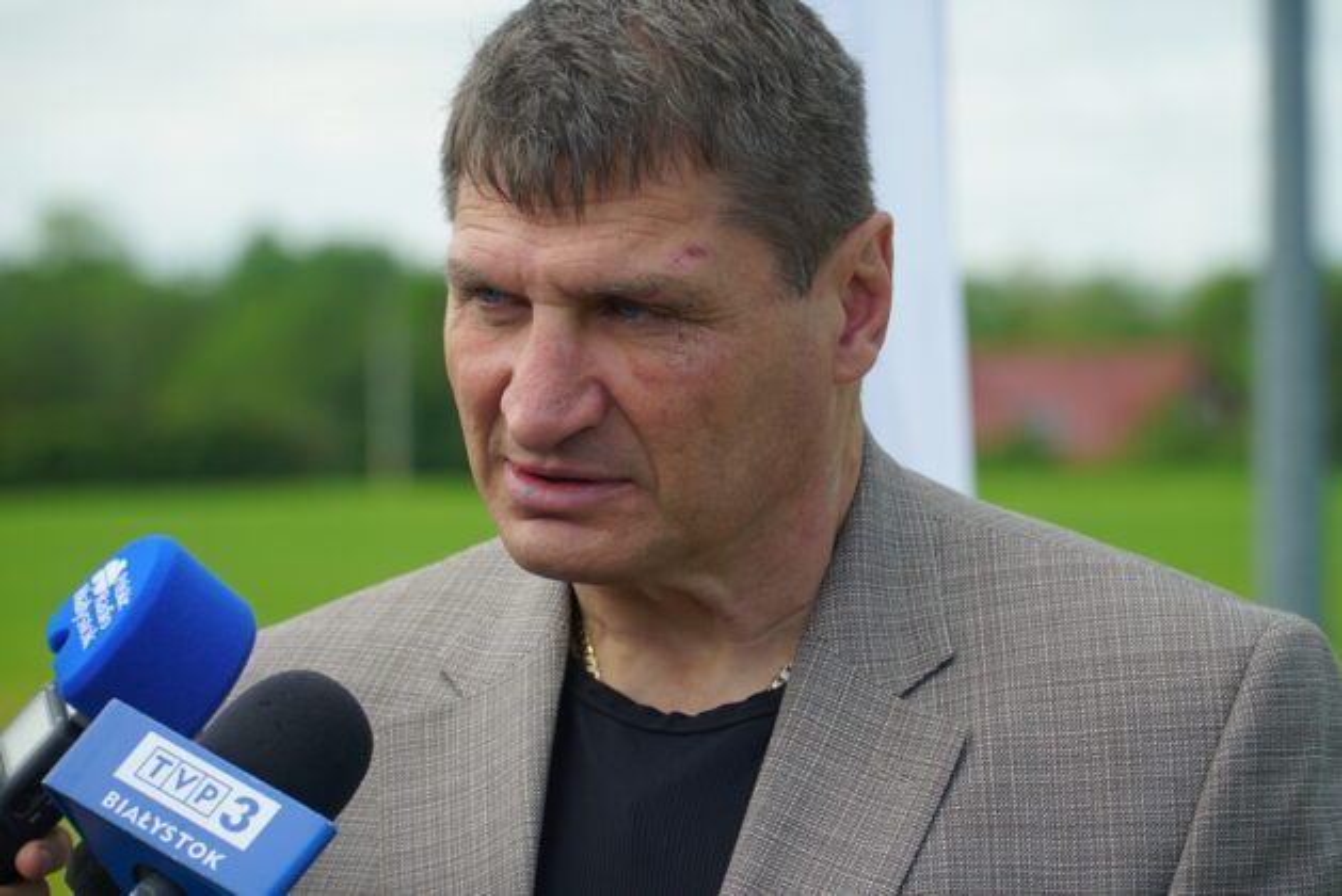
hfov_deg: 13.1
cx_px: 671
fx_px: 5855
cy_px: 448
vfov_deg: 8.8
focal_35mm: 157
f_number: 4.5
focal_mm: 105
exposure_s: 1/350
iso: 100
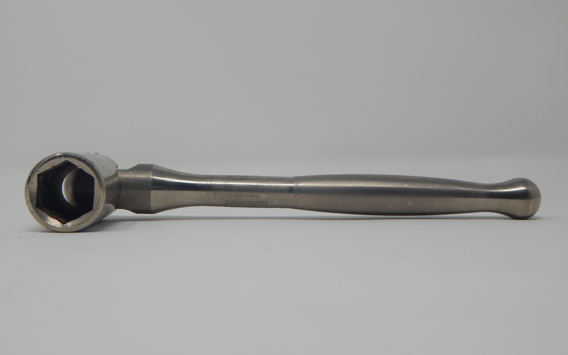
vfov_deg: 28.0
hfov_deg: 43.5
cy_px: 168
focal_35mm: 46
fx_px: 712
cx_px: 283
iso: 125
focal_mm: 7.7
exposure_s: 1/160
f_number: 3.6
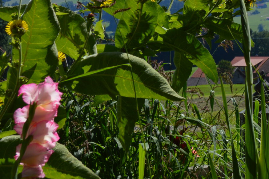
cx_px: 309
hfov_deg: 12.1
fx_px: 1247
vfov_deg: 8.1
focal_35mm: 167
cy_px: -32
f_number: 9
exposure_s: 1/320
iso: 100
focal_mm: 38
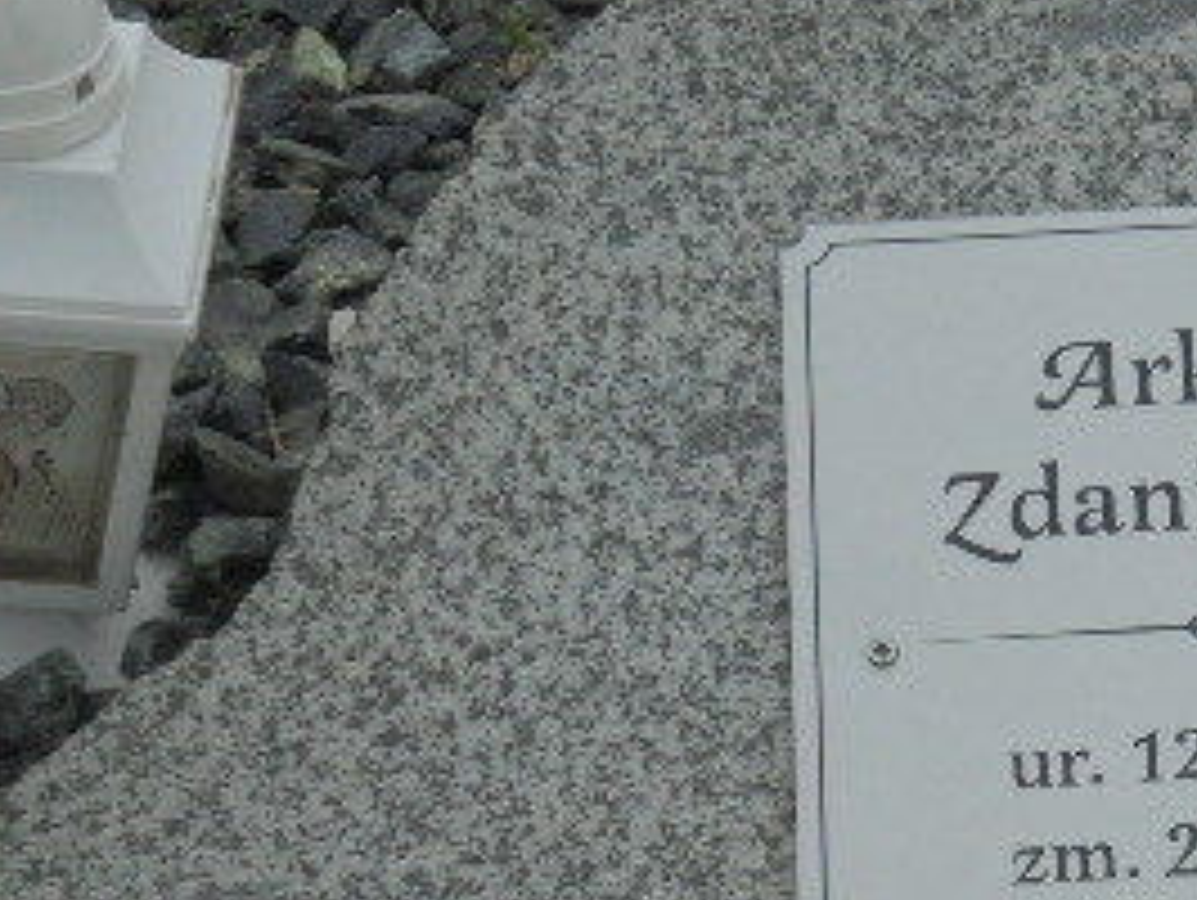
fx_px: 7822
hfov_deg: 8.7
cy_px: 760
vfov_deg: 6.6
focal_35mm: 226
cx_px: 1395
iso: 100
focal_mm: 16.9
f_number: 4.7
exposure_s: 1/320
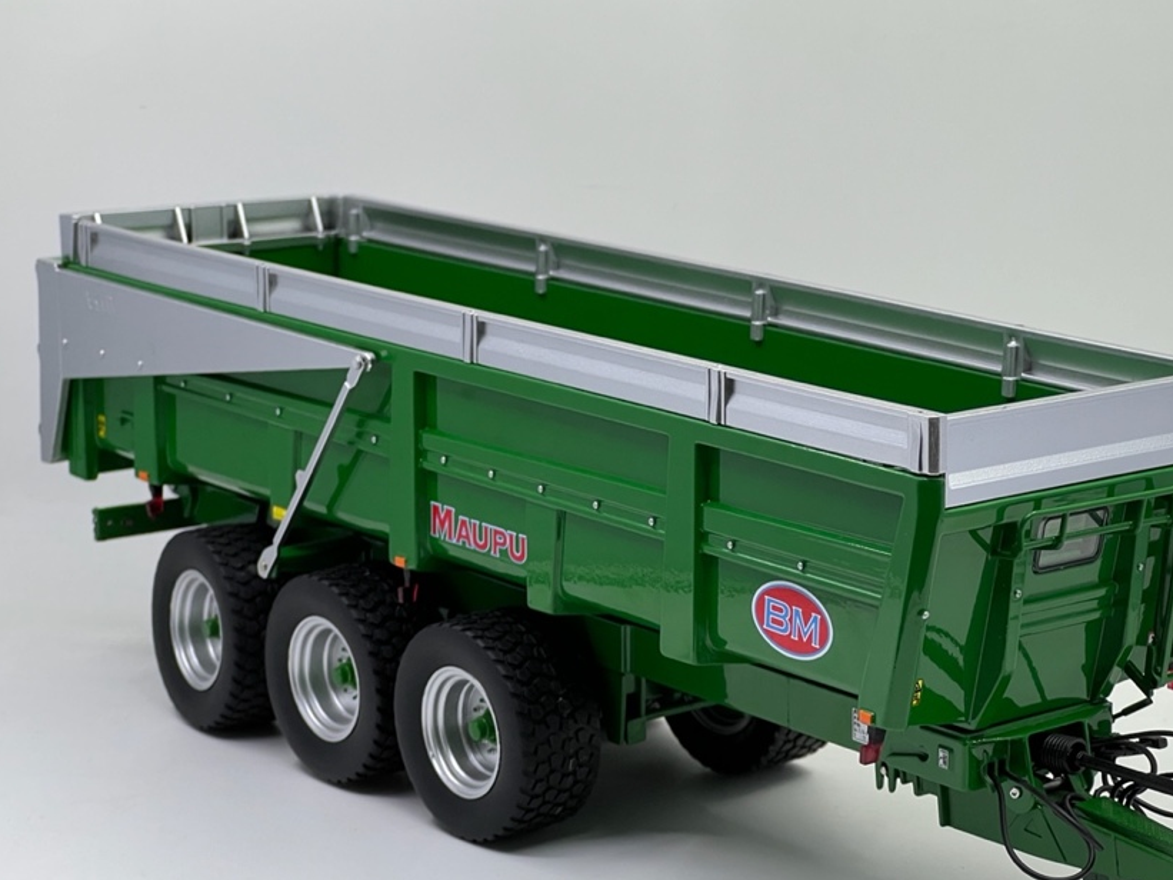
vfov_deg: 15.4
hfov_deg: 20.4
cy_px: 531
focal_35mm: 96
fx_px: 3254
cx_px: 713
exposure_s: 1/100
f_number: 2.8
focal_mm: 9
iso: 80
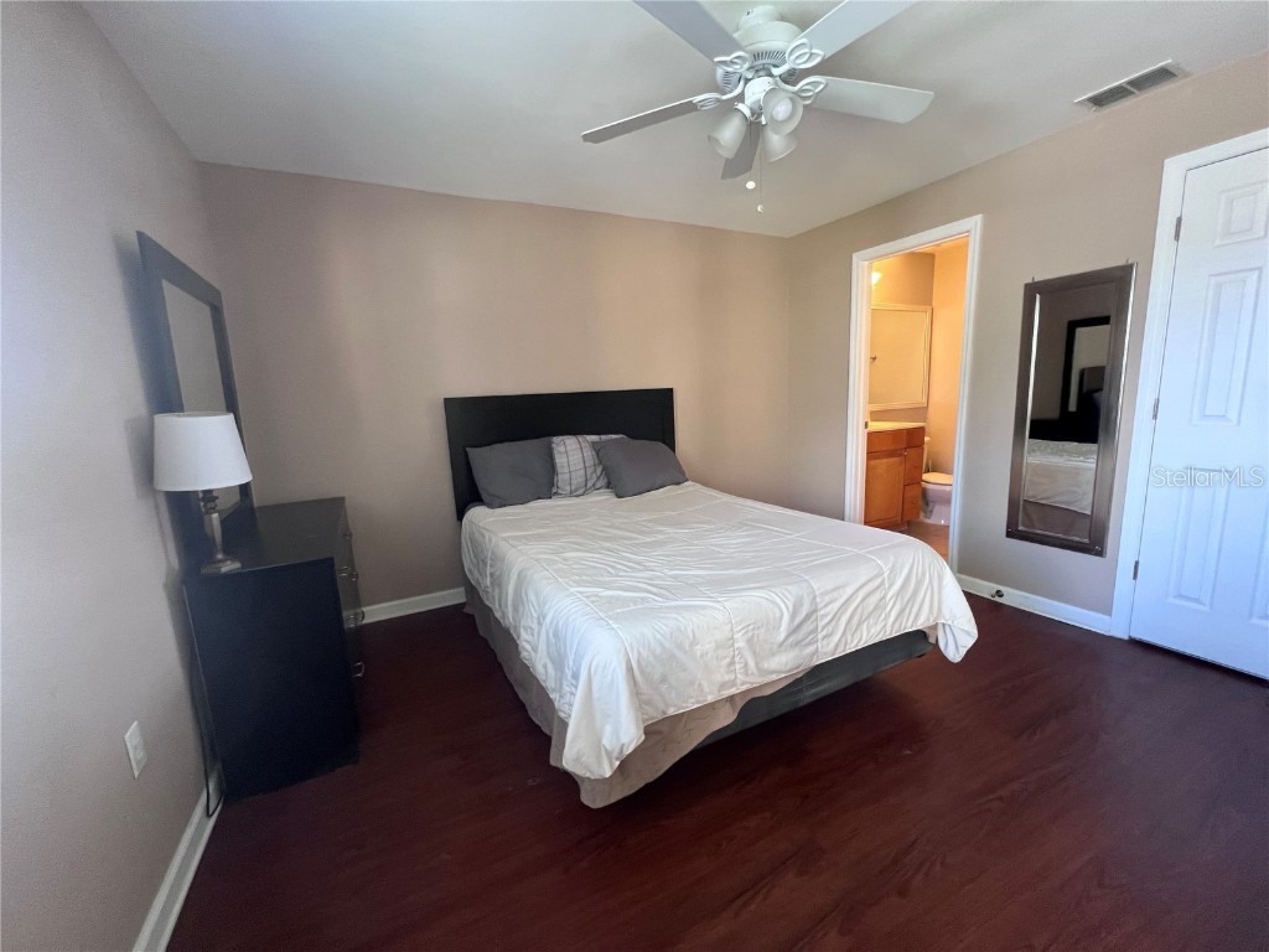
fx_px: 477
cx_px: 634
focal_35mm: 13
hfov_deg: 106.2
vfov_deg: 89.9
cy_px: 476
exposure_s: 1/60
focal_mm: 1.57
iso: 250
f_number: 1.8
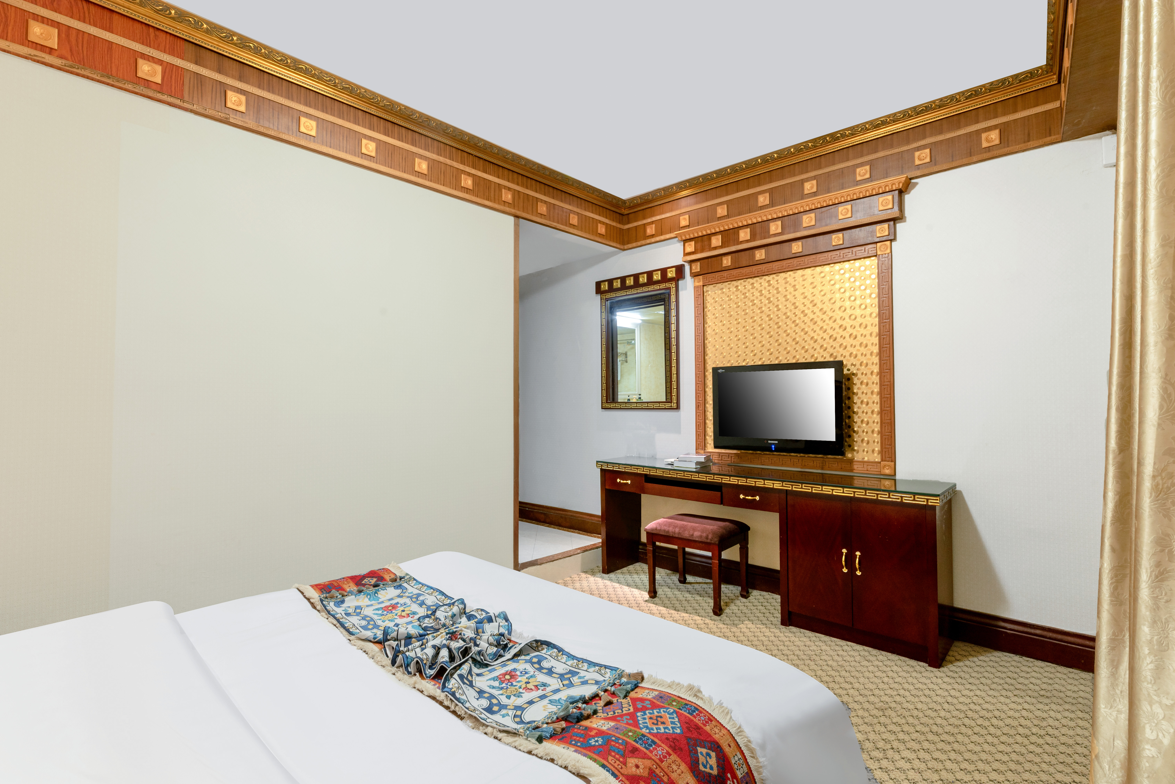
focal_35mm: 17
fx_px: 555
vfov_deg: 70.5
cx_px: 588
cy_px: 392
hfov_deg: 93.3
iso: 100
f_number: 13
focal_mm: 17
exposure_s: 1.3
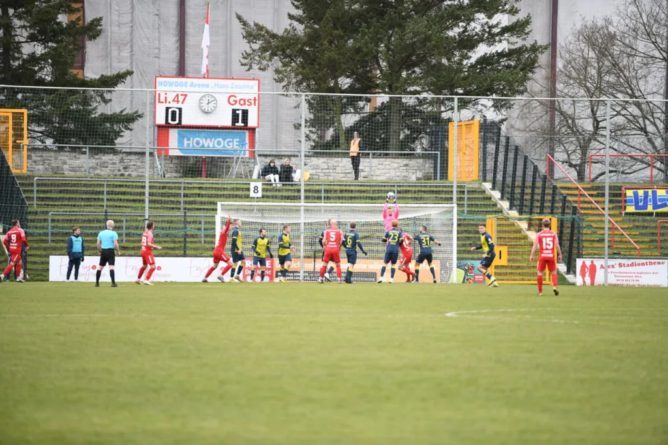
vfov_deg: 6.9
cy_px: 222
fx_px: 3710
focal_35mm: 200
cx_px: 334
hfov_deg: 10.3
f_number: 2.8
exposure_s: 1/2500
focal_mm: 200
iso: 1400
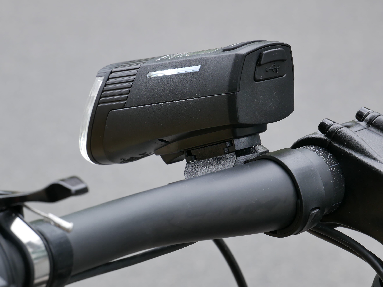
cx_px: 207
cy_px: 143
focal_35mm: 148
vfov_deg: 10.0
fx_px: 1638
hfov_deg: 13.3
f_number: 9
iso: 200
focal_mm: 60
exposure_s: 1/50
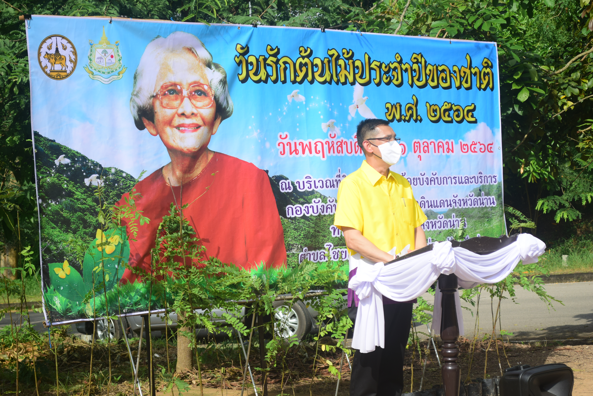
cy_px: 198
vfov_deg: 16.6
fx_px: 1359
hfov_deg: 24.6
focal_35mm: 82
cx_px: 296
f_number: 5.6
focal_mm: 55
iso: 160
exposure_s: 1/640
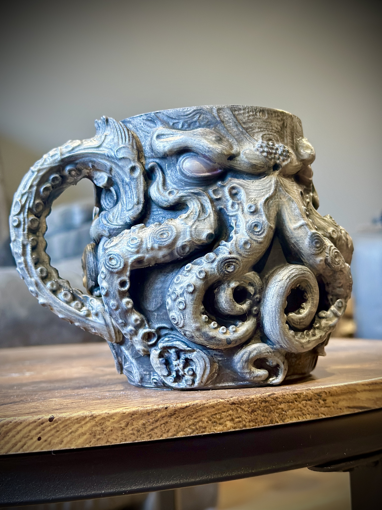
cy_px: 255
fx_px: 706
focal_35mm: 48
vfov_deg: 39.7
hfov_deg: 30.3
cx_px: 191
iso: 640
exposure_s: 1/30
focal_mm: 6.86
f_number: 1.78
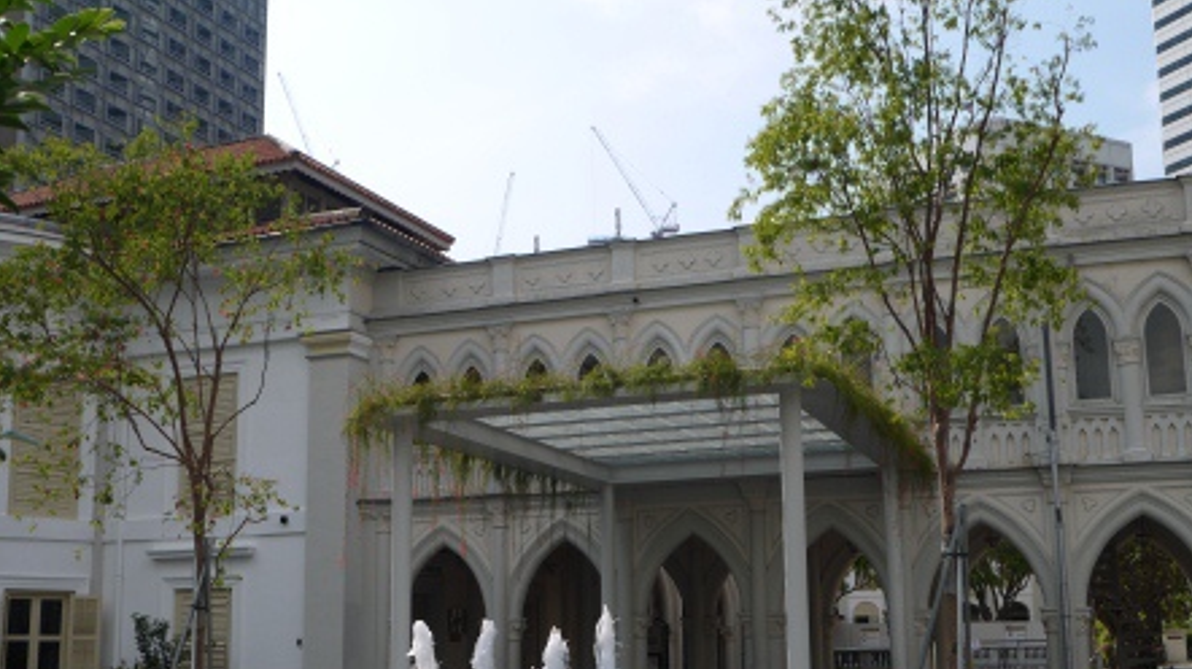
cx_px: 601
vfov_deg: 28.1
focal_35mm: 42
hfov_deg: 48.4
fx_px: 1327
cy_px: 440
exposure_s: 1/400
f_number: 9
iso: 160
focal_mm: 19
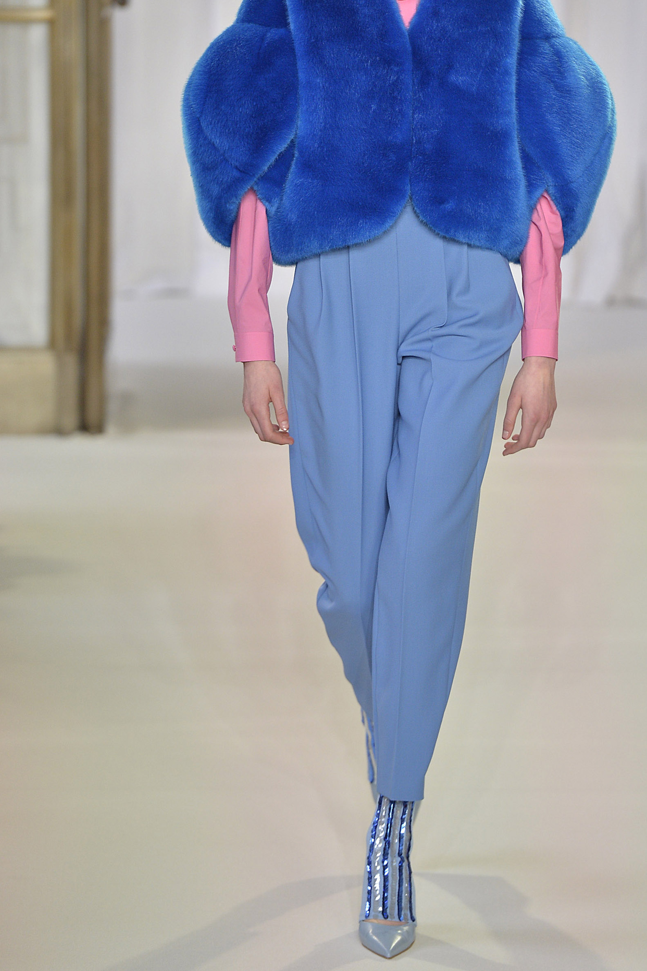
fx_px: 6286
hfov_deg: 5.9
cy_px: 362
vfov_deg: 8.8
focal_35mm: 233
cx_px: 395
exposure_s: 1/500
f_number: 5
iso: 1000
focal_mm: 185
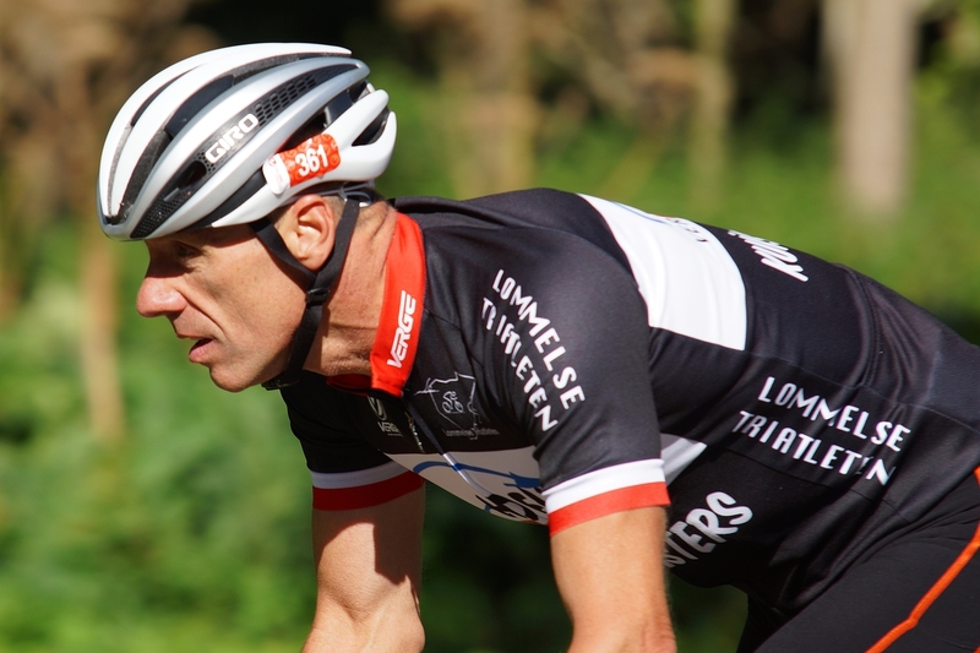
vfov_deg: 4.6
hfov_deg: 6.9
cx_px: 490
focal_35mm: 300
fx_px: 8164
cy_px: 326
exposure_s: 1/640
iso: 100
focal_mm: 200
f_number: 5
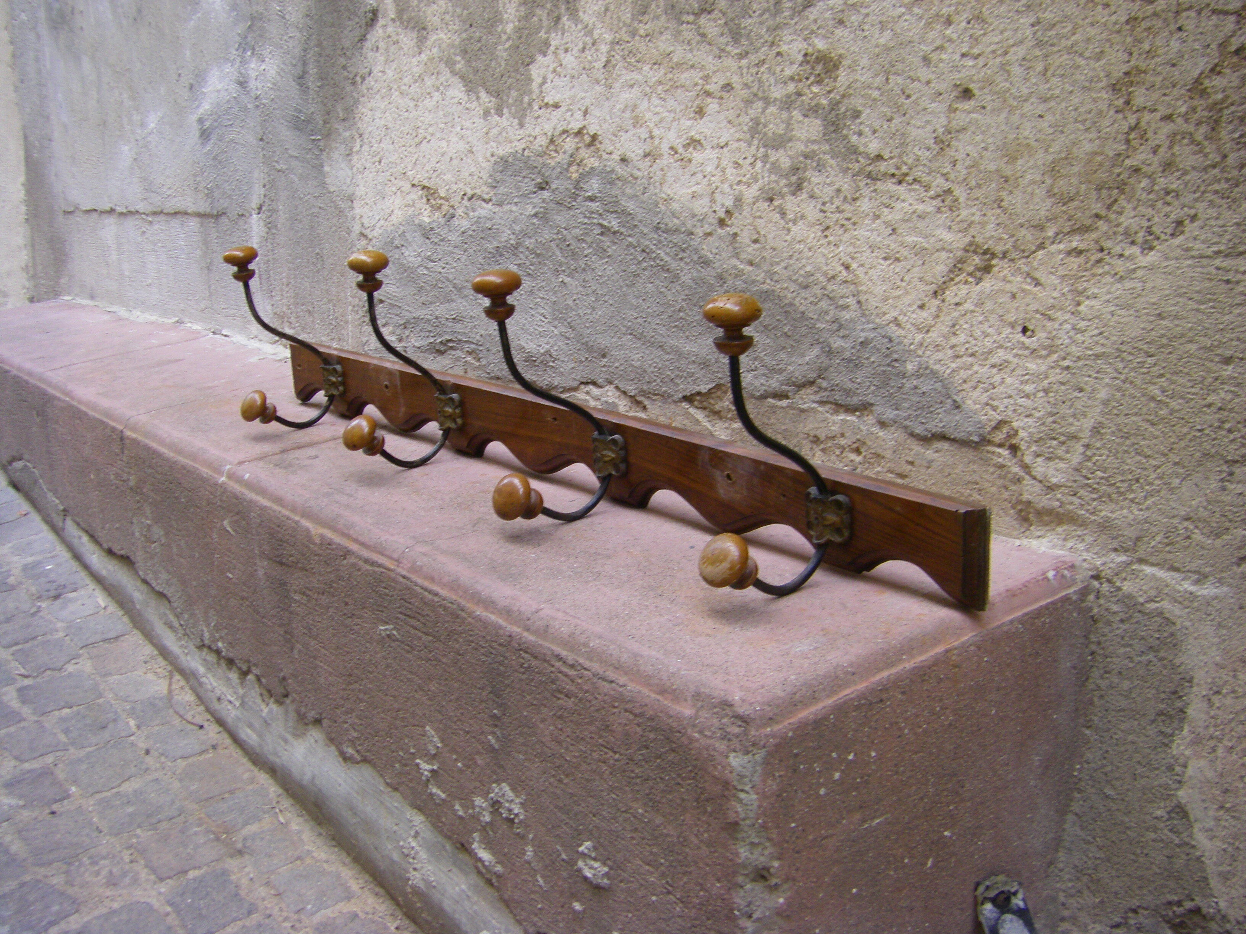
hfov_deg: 49.0
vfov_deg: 37.7
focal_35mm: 38
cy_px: 467
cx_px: 623
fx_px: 1368
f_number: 3.5
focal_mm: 6.3
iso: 160
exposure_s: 1/50
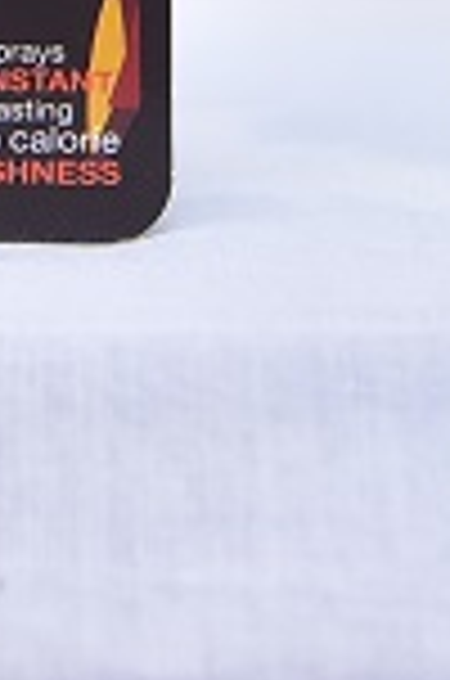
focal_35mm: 202
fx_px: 3805
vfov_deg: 9.8
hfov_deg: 6.6
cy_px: -410
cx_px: -288
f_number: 4
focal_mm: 58
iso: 1250
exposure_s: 1/125
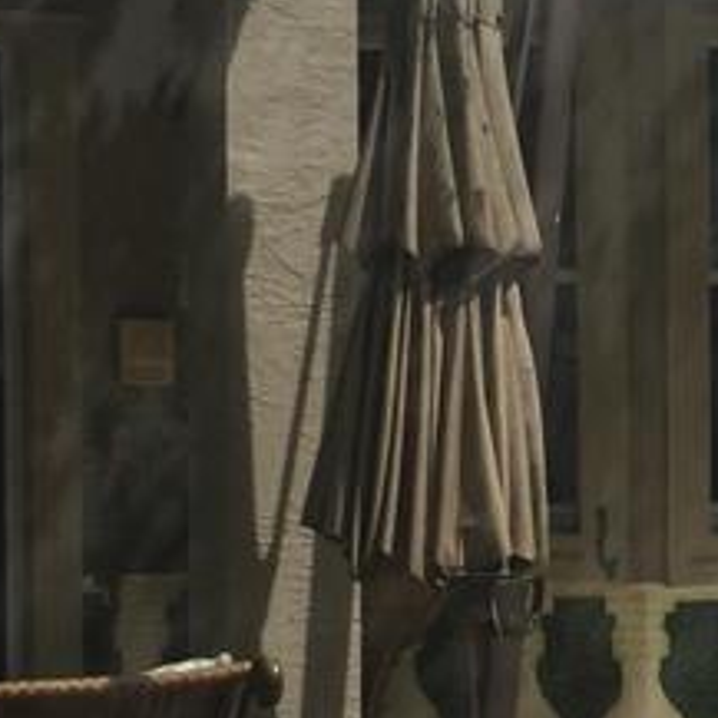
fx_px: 2839
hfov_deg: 14.1
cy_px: 433
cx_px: 797
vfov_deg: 14.4
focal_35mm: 121
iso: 32
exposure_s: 1/1014
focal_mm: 4.15
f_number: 2.2
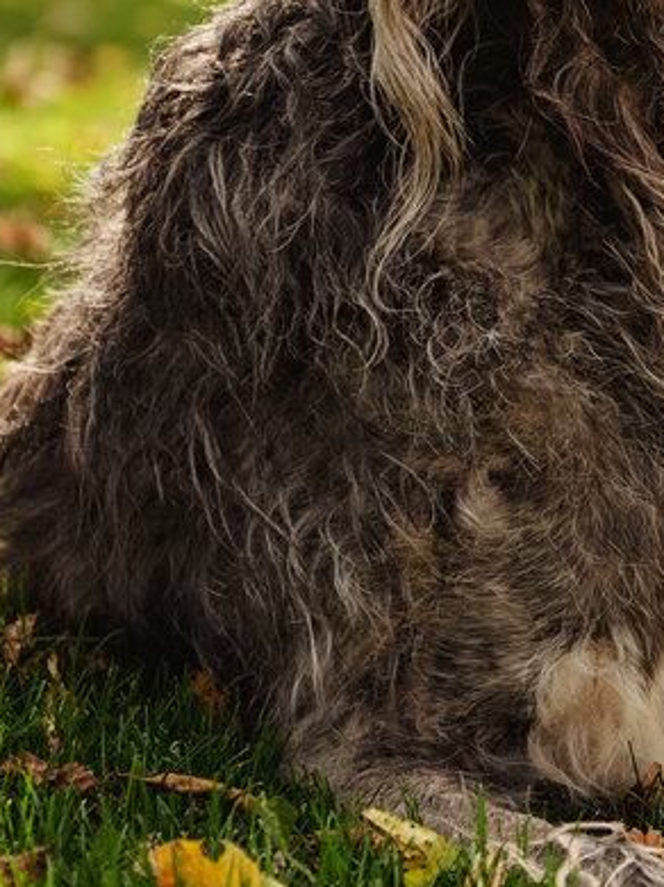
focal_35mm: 207
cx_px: 891
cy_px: 68
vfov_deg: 9.5
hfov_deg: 7.1
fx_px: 5300
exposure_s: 1/640
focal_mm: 70
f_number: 3.2
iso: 320
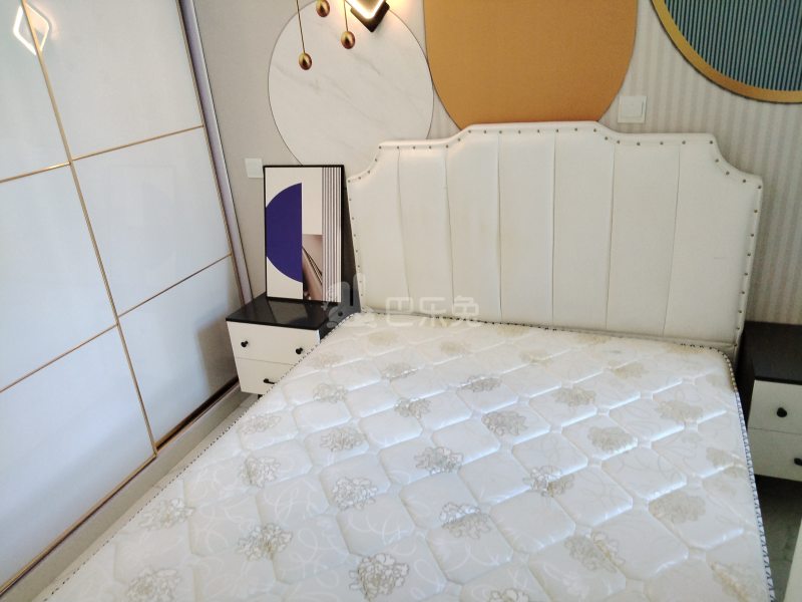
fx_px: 602
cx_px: 401
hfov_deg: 67.3
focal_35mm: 26
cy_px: 301
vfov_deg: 53.1
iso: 402
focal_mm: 4.25
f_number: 1.8
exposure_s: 1/33.3
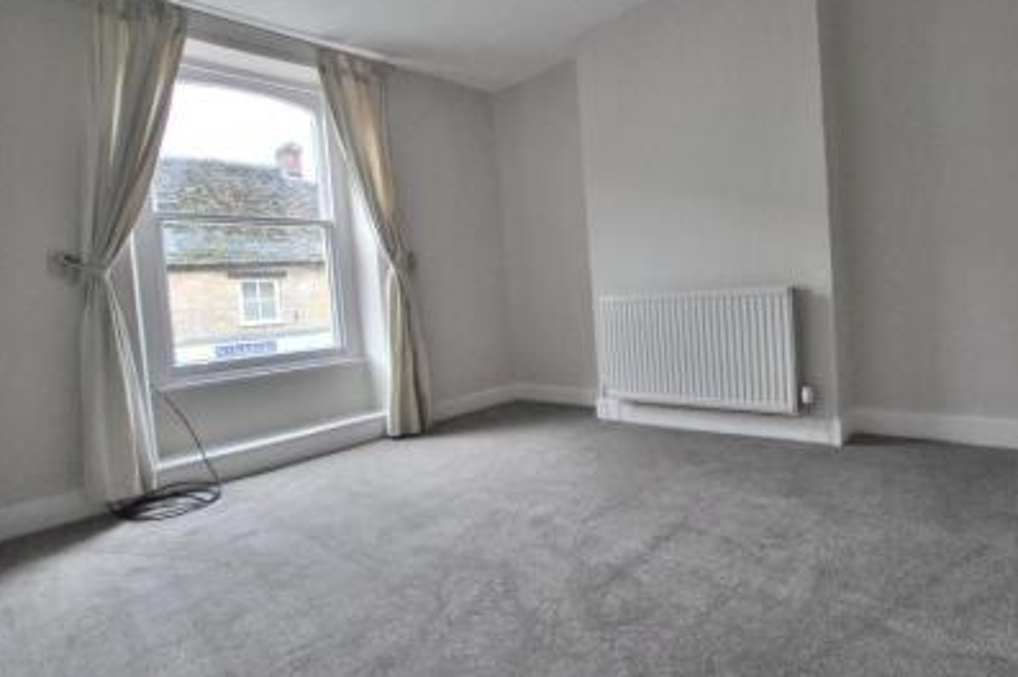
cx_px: 592
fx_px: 509
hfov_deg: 89.3
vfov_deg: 67.3
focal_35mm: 18
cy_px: 327
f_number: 5.6
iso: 400
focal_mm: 10
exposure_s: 1/60
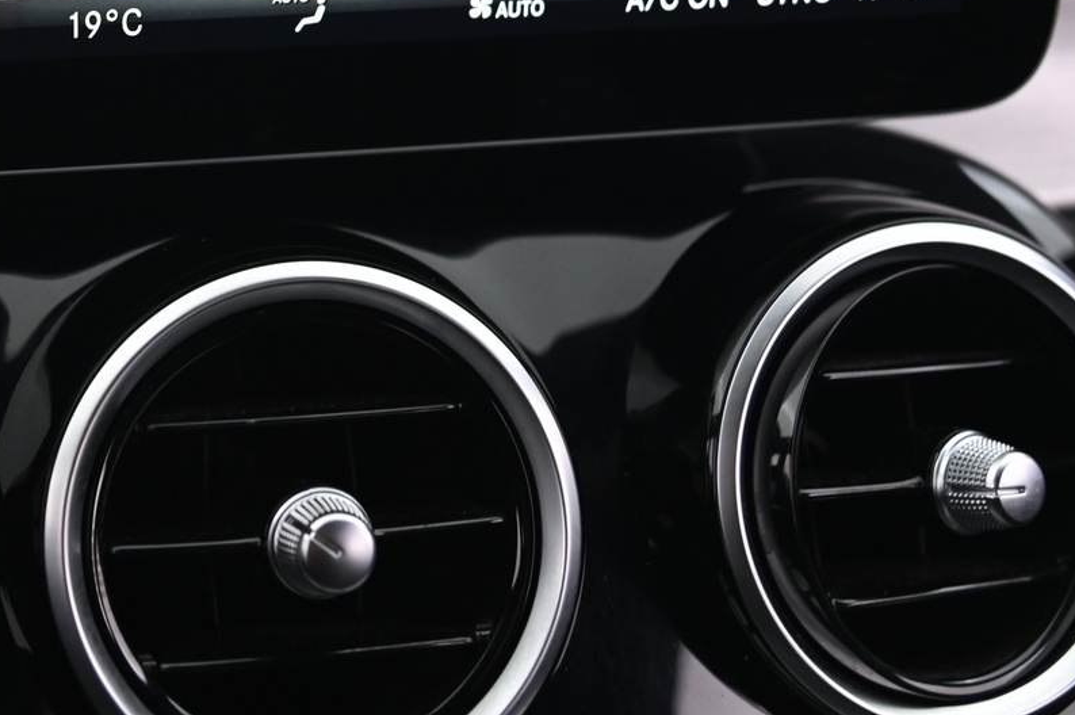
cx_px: 153
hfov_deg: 22.2
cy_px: 61
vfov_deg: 15.0
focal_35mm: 90
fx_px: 2685
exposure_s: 1/25
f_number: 4
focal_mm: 44
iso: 2000
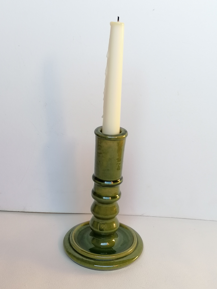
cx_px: 108
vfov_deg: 35.5
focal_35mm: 54
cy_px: 144
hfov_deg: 27.0
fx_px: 451
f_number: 1.8
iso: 64
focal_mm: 4.75
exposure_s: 1/50
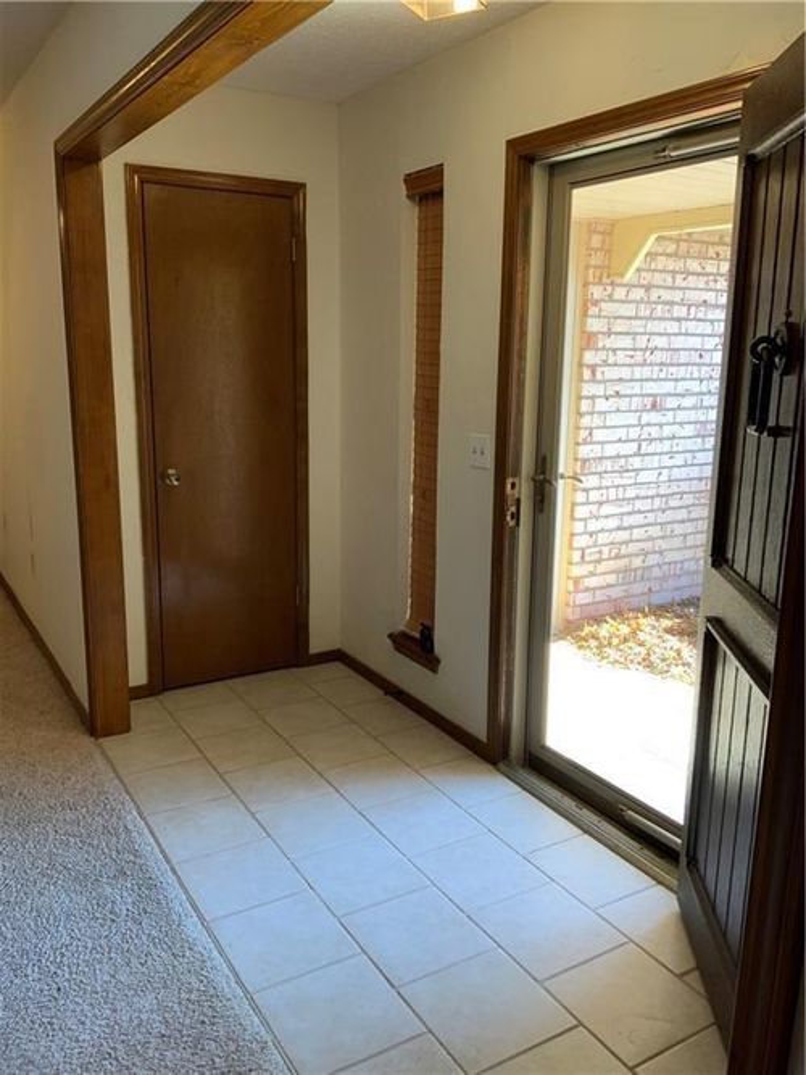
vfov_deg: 61.7
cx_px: 403
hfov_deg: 48.2
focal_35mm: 29
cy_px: 538
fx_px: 901
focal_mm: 3
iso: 50
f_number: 1.8
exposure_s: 1/120
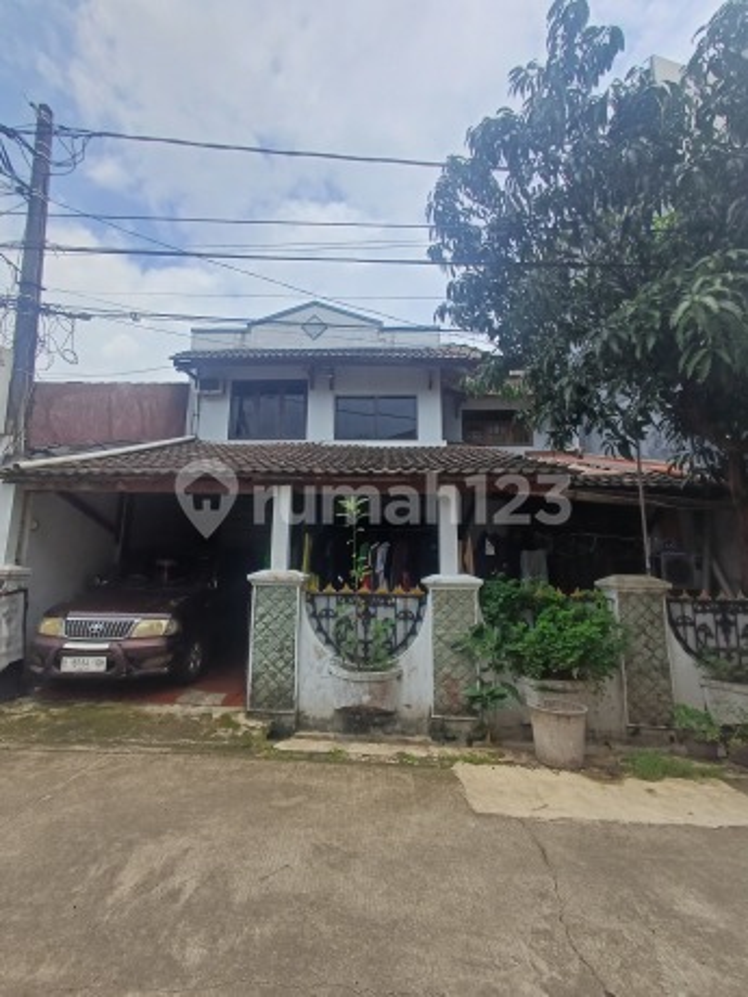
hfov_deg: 78.1
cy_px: 498
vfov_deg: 94.5
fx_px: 461
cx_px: 374
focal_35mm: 16
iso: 40
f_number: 2.2
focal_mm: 1.64
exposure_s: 1/1855
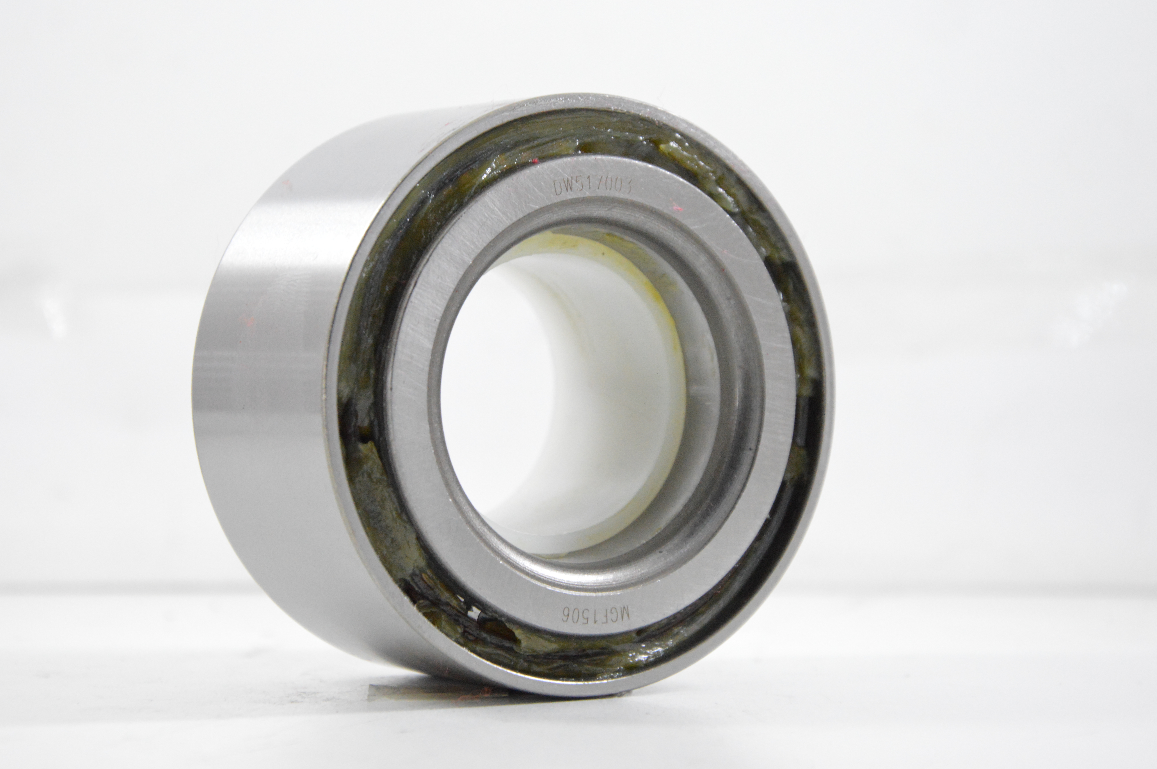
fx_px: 3596
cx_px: 566
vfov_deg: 12.2
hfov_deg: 18.3
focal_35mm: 112
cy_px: 373
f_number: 7.1
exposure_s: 1/100
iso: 3200
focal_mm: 70
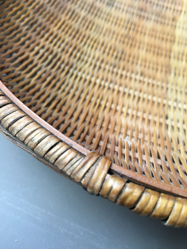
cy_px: 124
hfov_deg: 48.2
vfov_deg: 61.7
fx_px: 209
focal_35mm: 29
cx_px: 94
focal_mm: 4.15
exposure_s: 1/33
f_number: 2.2
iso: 40
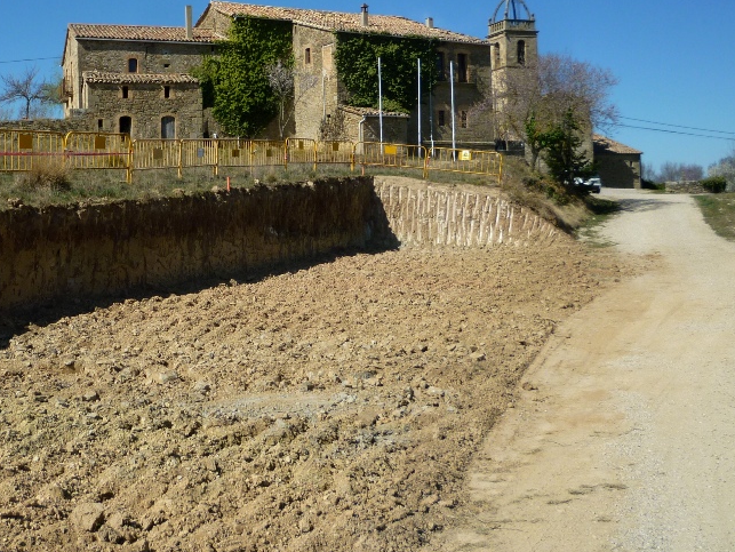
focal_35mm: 45
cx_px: 242
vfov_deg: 31.9
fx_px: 956
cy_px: 177
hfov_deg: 41.5
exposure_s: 1/800
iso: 80
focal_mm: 5.2
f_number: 4
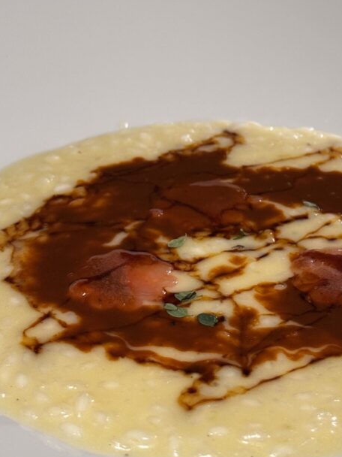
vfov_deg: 24.7
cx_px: 220
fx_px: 1041
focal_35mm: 79
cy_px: 213
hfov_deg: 18.6
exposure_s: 1/59
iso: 125
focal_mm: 6.76
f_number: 1.78
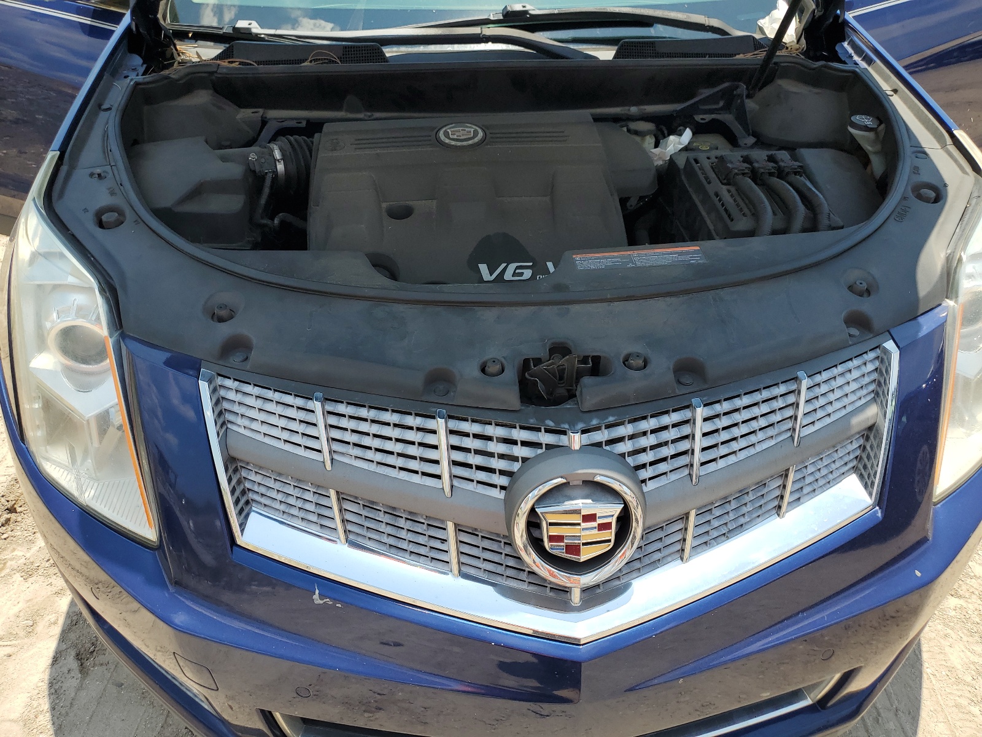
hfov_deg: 67.3
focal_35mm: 26
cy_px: 368
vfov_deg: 53.1
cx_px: 491
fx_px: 738
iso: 50
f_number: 1.5
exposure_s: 1/2000
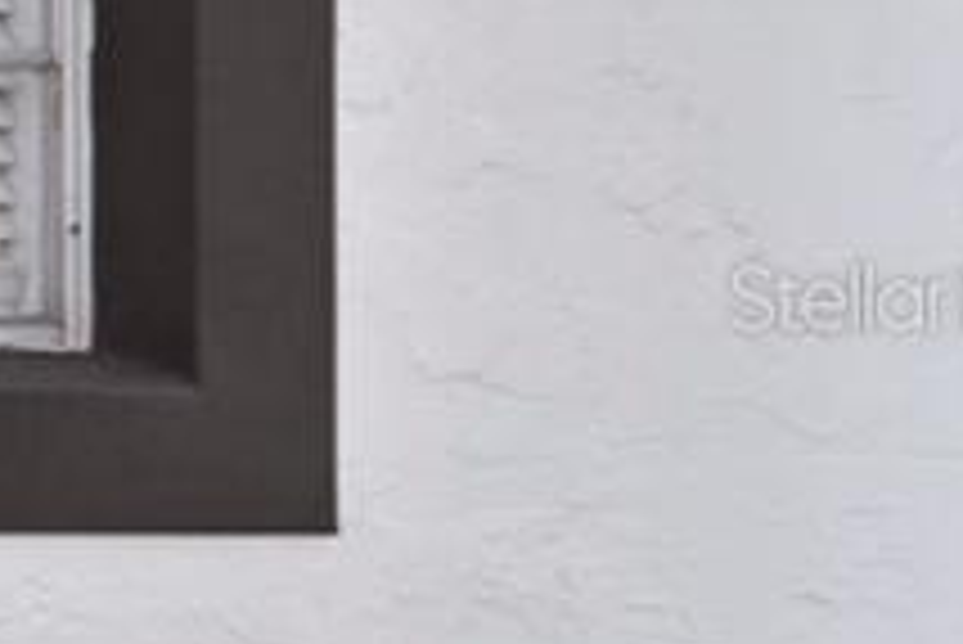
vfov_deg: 12.3
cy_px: 297
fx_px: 2998
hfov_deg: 9.4
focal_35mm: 112
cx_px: -2470
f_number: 7.1
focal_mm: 10
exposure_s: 1/50
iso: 100
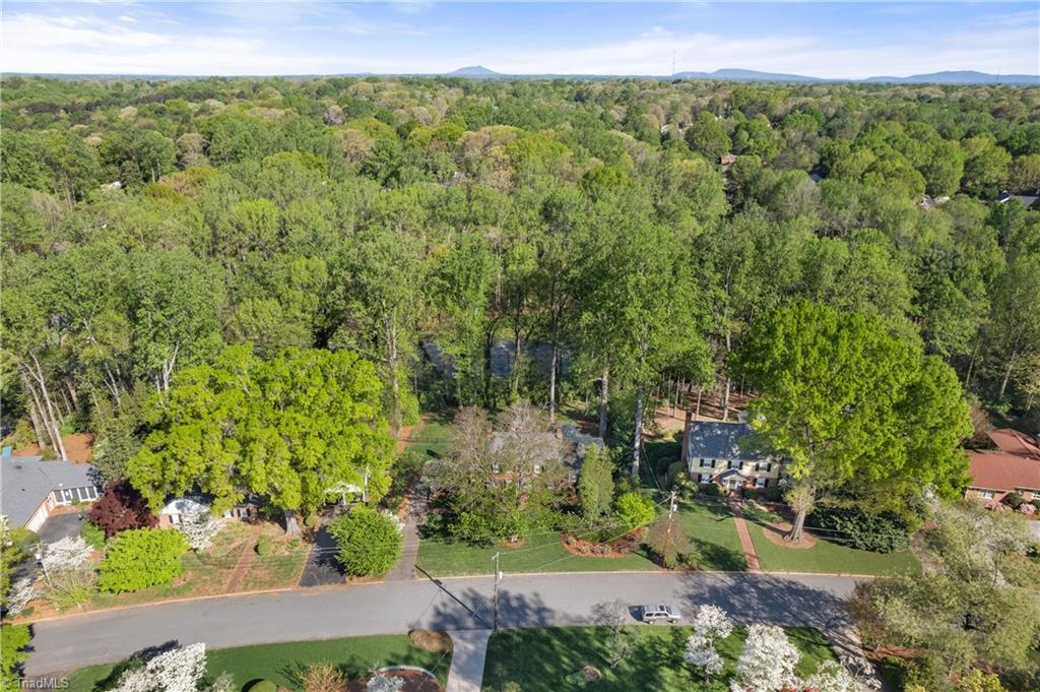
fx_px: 635
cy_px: 346
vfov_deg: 57.1
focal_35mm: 22
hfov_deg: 78.6
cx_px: 520
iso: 100
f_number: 2.8
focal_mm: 8.38
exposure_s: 1/1250
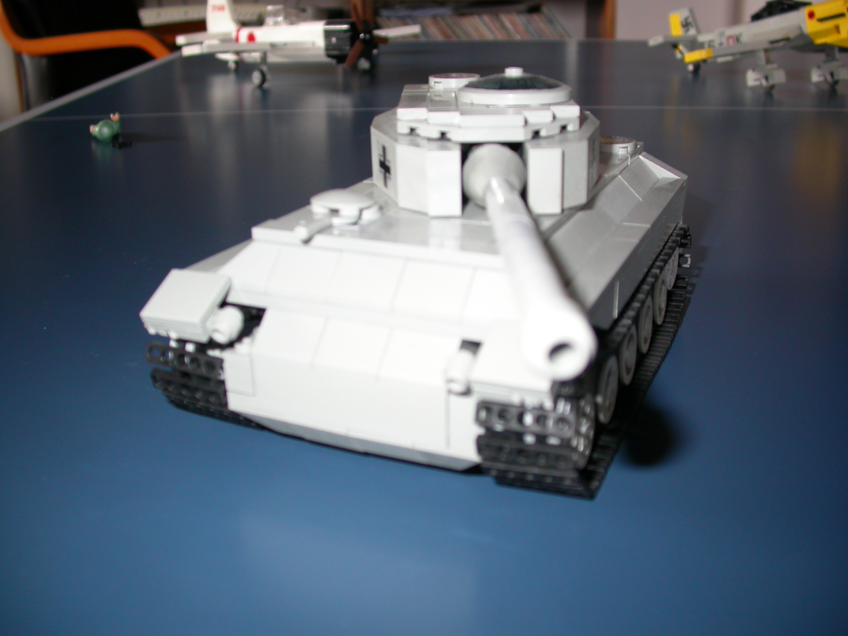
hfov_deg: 49.0
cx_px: 424
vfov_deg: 37.7
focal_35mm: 38
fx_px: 931
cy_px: 318
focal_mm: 7.85
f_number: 2.6
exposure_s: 1/60
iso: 100
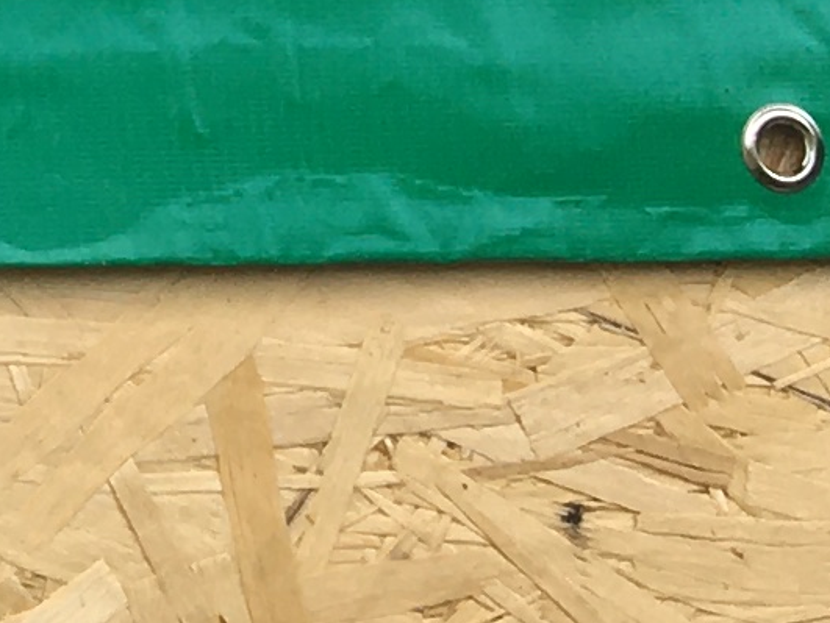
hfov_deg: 8.4
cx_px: -985
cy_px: -1201
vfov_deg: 6.3
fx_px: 5279
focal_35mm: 220
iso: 25
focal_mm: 4.15
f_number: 2.2
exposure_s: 1/596
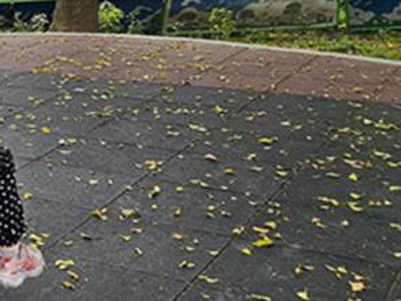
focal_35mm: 80
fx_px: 927
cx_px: -254
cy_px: -1
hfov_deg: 19.9
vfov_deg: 18.0
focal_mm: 5.4
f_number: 1.8
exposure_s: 1/483
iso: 25
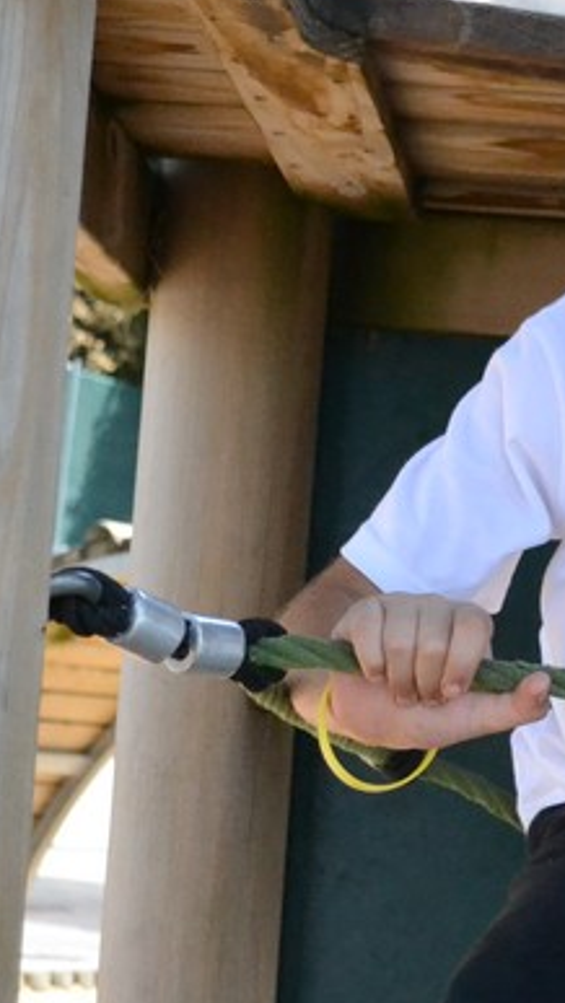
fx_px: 2873
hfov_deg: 10.9
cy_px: 478
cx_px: 780
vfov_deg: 19.8
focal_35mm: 108
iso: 3200
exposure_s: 1/4000
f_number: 4.2
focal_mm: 26
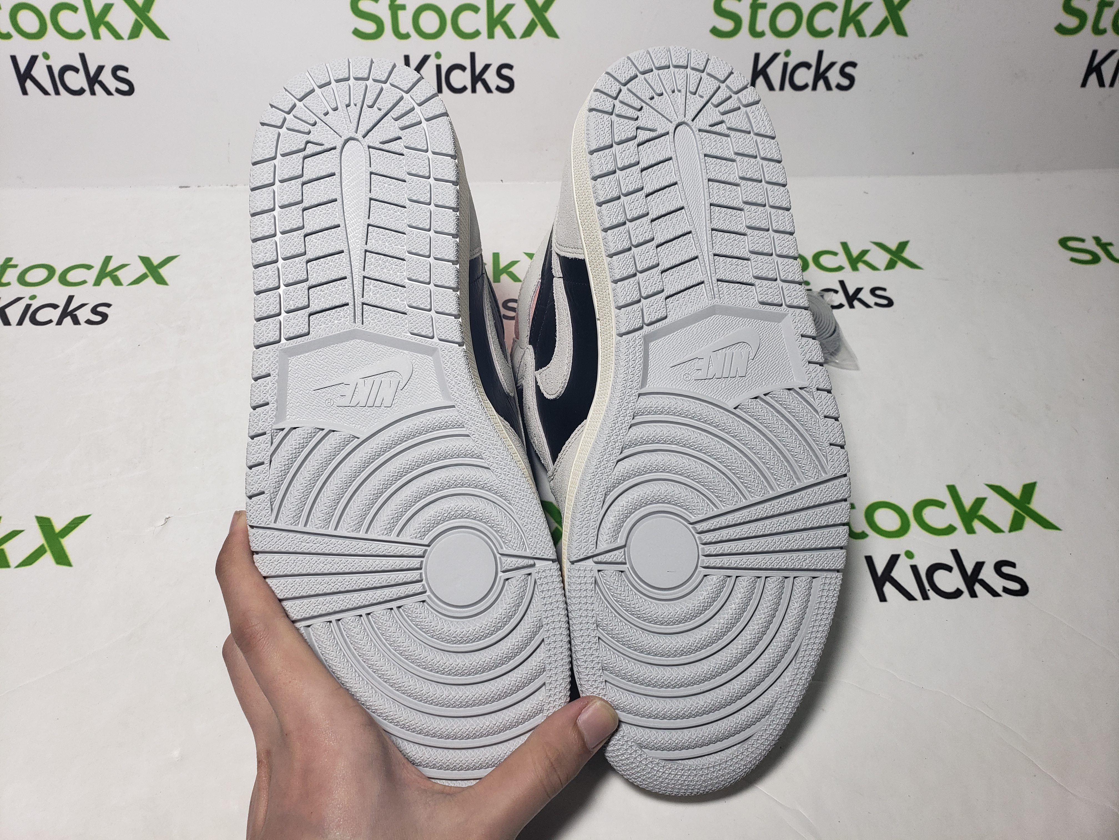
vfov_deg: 53.1
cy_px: 420
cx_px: 560
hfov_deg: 67.3
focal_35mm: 26
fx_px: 840
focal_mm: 4.3
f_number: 2.4
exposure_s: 1/227
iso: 50
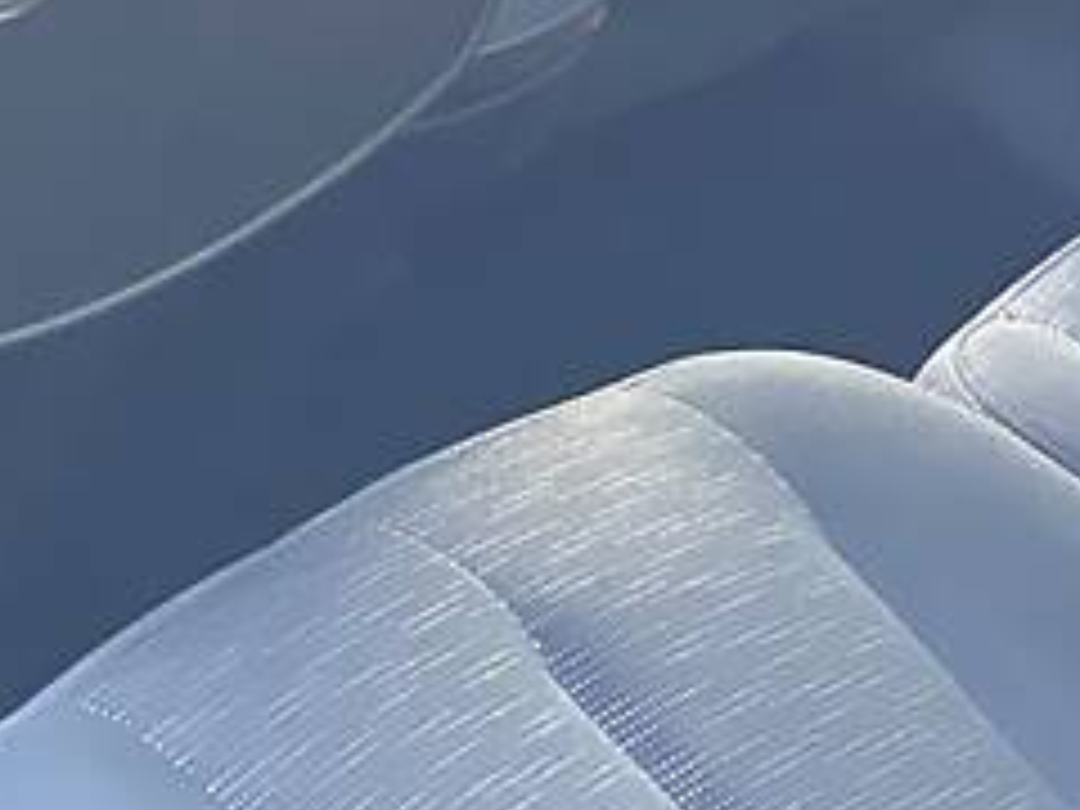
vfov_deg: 8.6
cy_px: 738
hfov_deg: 11.3
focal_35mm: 173
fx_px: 5398
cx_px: 1206
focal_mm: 6
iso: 250
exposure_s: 1/40
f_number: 2
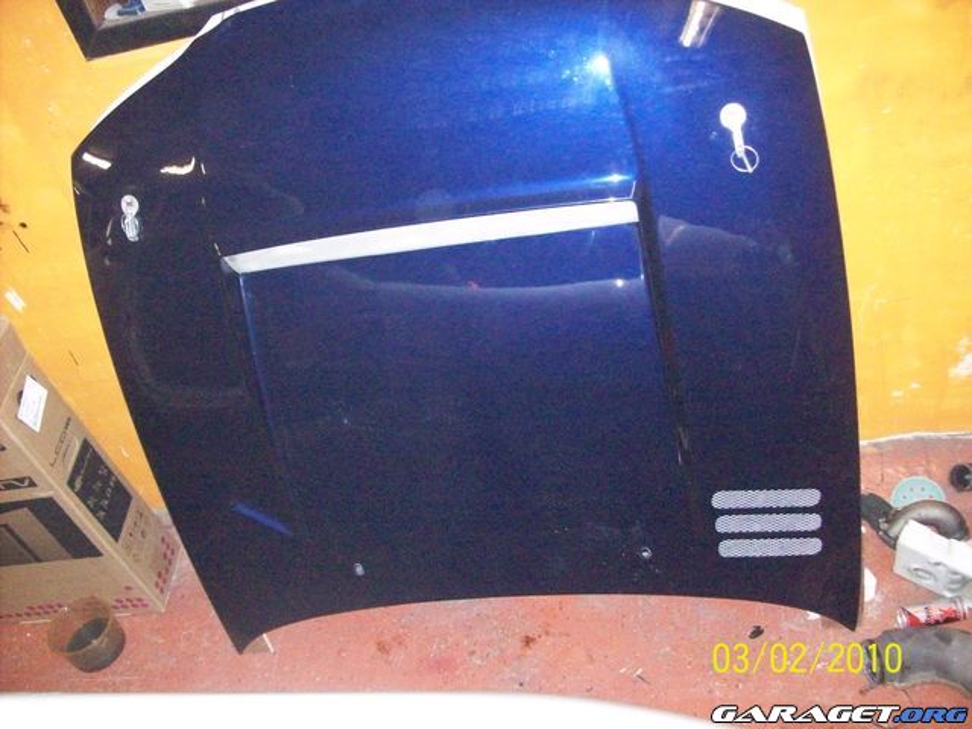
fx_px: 1011
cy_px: 364
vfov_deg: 39.7
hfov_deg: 51.4
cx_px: 486
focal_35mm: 36
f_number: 2.7
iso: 800
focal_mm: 6
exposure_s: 1/128
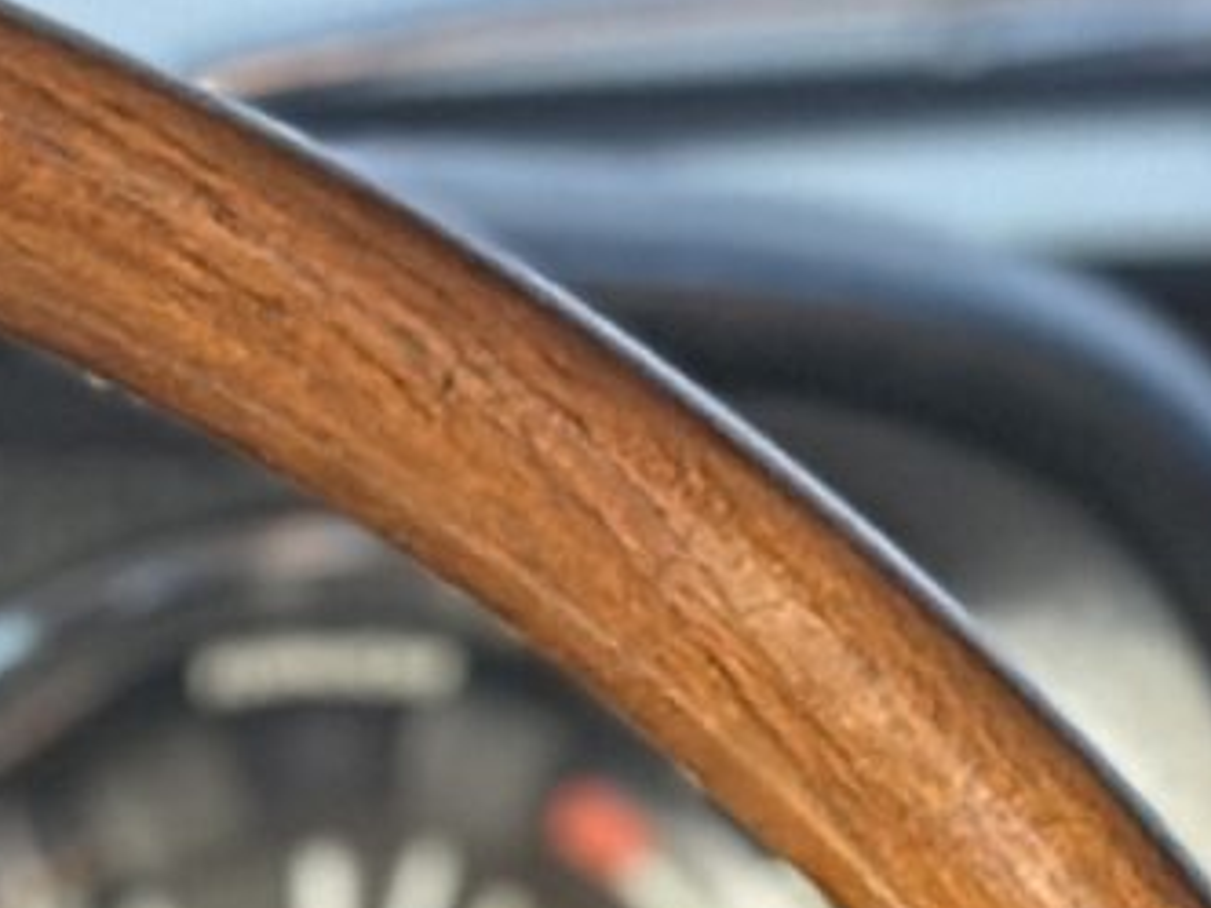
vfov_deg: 3.9
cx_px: -142
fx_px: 12944
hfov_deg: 5.3
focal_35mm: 370
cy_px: 2830
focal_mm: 6.86
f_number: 1.78
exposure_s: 1/25
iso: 640
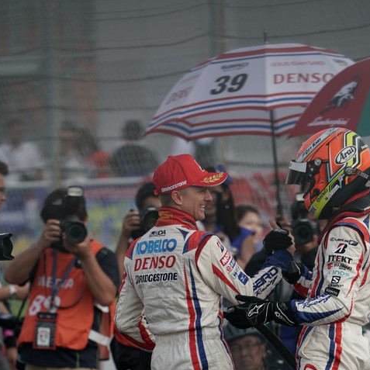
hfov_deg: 2.3
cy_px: 185
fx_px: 9299
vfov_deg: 2.3
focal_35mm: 769
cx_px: 202
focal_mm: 600
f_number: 8
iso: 200
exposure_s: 1/250
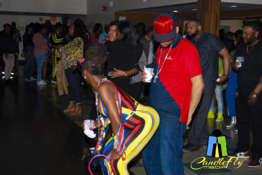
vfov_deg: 22.7
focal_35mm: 60
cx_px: 131
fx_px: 437
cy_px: 88
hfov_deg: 33.4
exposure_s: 1/60
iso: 200
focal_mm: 40
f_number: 5.3
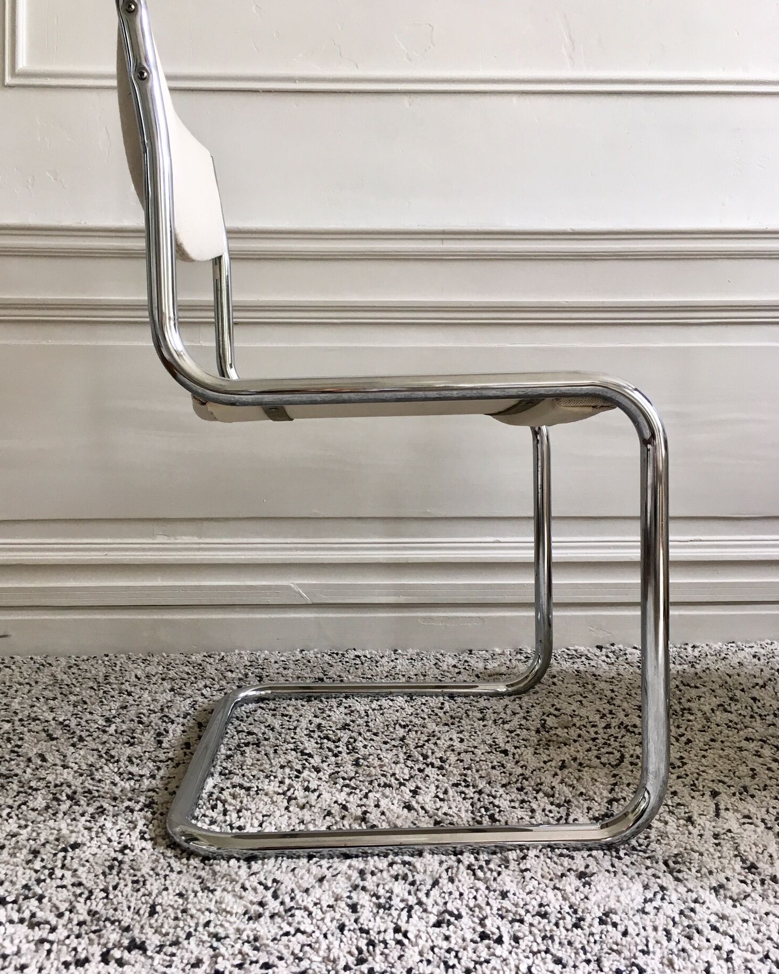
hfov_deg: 47.1
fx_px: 893
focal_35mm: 31
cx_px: 389
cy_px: 454
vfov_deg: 57.1
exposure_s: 1/33
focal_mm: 4.15
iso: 40
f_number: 2.2
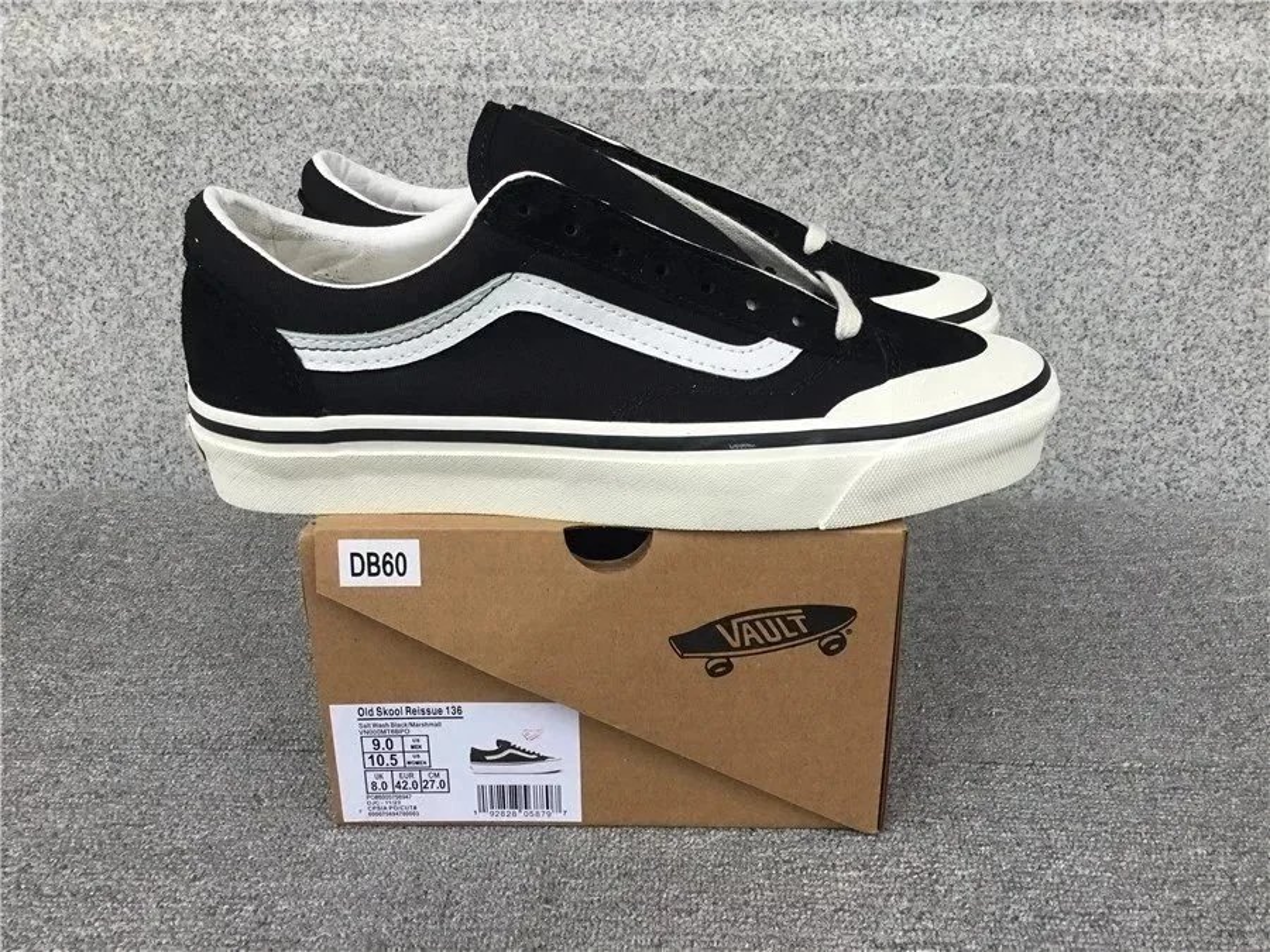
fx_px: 1137
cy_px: 476
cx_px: 635
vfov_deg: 45.4
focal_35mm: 31
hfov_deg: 58.4
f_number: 2.4
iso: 25
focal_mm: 3.3
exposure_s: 1/131
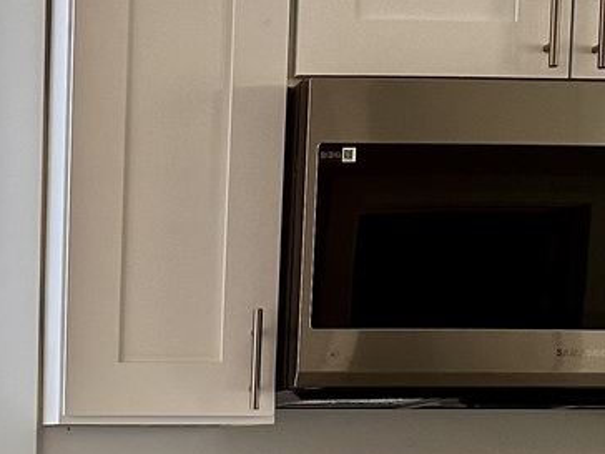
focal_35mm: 95
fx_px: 1660
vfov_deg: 14.7
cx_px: -86
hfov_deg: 19.6
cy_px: 627
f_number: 1.78
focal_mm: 6.86
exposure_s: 1/72
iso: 250
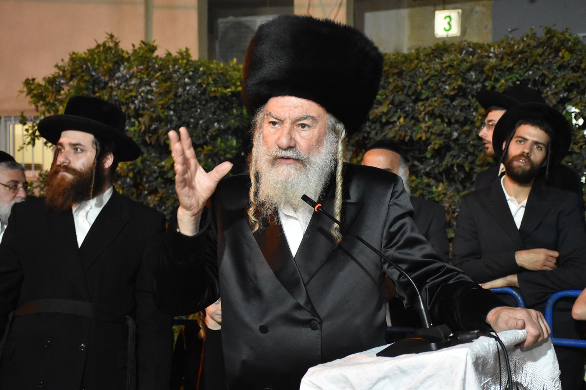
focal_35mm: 68
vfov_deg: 20.2
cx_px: 293
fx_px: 1099
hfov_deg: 29.9
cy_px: 195
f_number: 5.6
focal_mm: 45
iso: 4000
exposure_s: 1/80
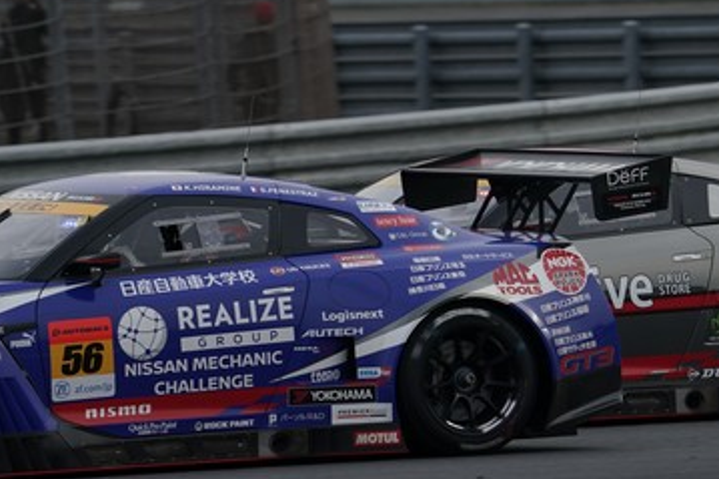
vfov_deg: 1.7
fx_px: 15670
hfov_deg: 2.6
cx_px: 156
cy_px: 130
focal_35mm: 785
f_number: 8
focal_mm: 391
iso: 400
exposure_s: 1/800
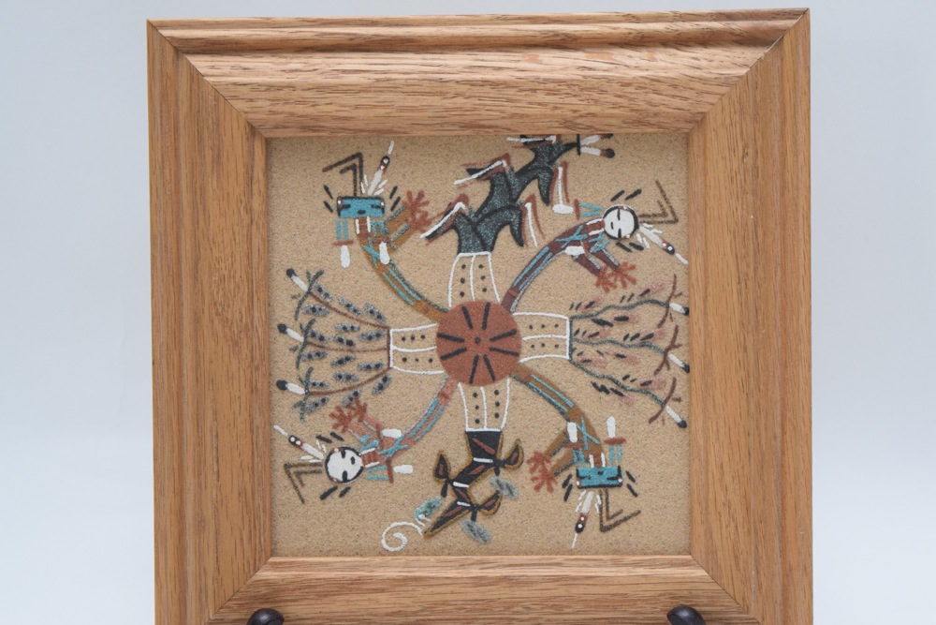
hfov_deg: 24.6
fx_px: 2145
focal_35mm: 82
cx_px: 468
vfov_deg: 16.6
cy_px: 312
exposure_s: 1/60
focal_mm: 55
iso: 2500
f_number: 5.6
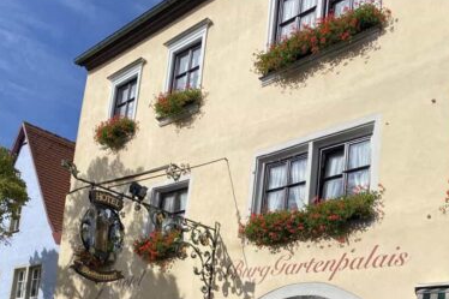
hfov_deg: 47.4
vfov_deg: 30.2
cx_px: 235
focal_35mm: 41
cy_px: 304
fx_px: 511
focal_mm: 4.25
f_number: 1.8
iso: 32
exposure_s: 1/5747
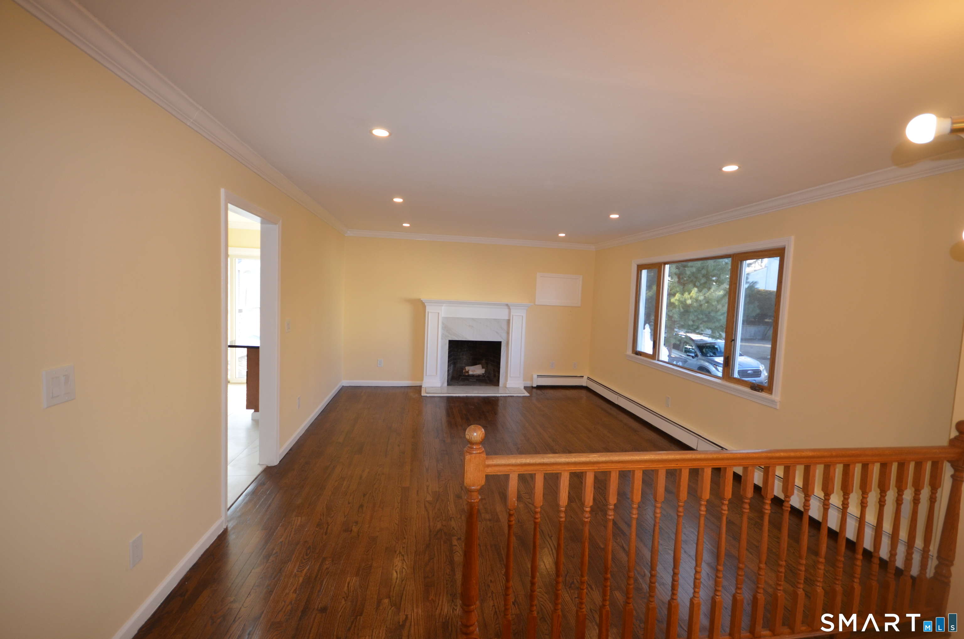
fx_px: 401
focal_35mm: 15
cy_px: 320
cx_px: 482
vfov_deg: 77.1
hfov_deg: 100.5
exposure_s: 1/125
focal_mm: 10
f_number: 4
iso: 400
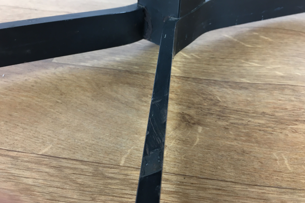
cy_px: 89
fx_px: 263
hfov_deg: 60.3
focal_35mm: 31
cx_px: 155
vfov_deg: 42.2
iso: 100
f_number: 2.2
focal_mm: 4.15
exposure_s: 1/33
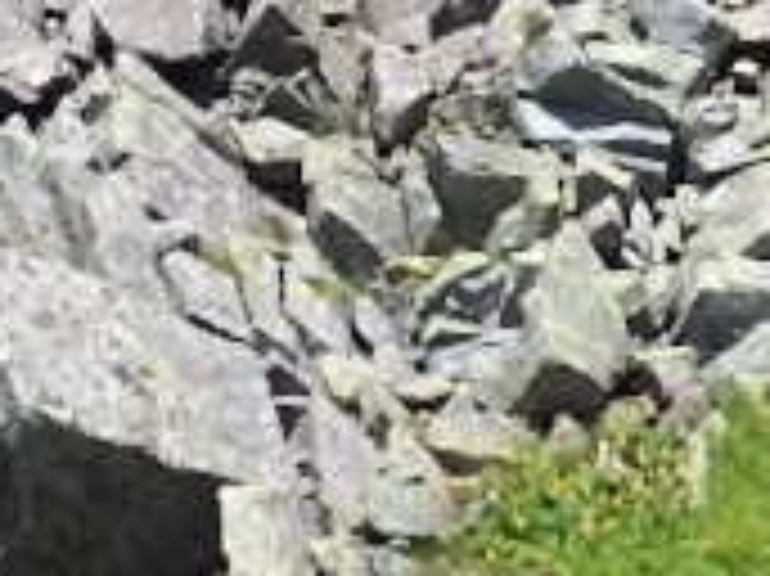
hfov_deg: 13.2
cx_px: 266
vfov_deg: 9.8
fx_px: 3334
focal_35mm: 150
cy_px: 72
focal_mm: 4.5
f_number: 2.8
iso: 125
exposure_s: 1/1250
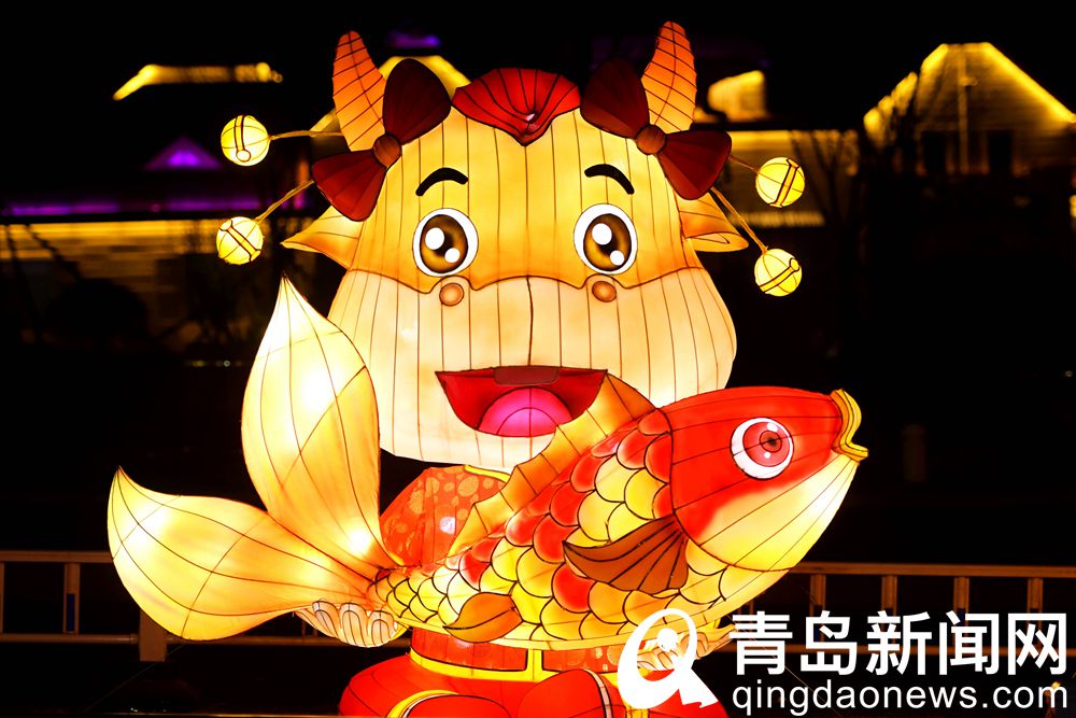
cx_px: 538
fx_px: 3856
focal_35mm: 129
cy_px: 359
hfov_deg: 15.9
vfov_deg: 10.6
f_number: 2.8
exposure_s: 1/400
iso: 1000
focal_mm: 86
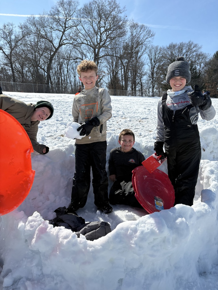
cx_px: 109
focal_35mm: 26
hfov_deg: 53.1
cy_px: 145
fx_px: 218
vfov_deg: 67.3
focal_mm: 5.96
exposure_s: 1/6329
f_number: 1.6
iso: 50
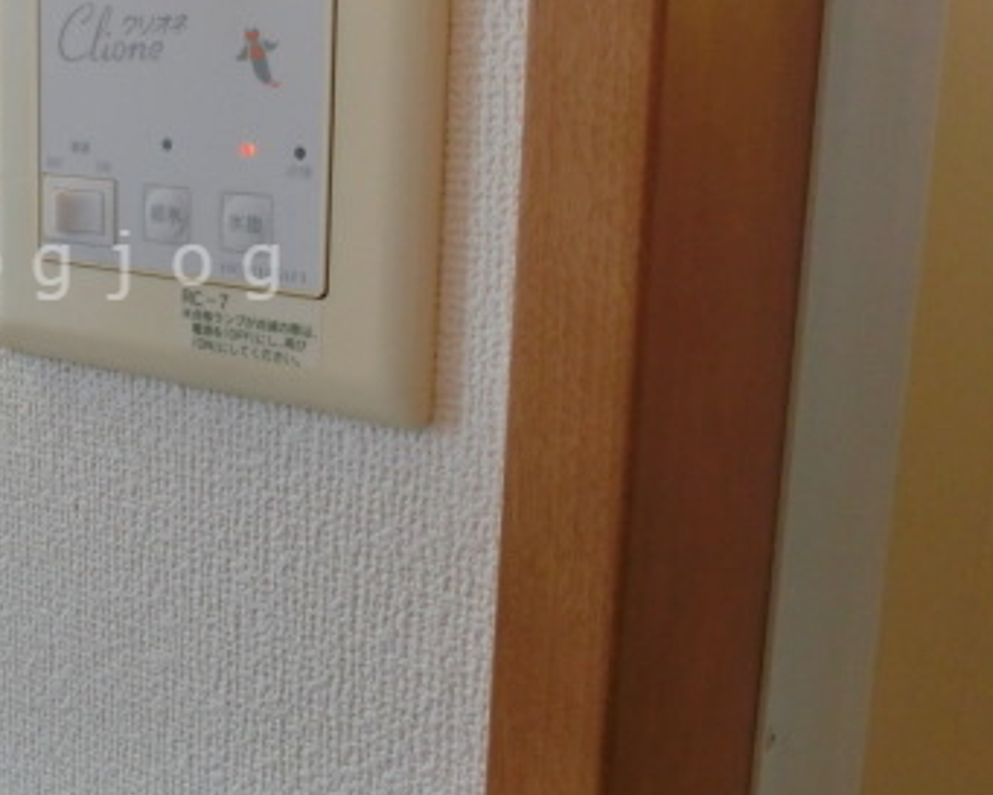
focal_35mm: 44
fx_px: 1293
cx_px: 96
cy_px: 265
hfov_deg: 39.0
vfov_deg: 33.9
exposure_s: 1/125
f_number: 3
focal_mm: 4.24
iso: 125
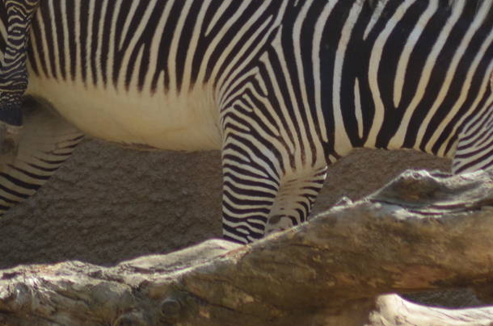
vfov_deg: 1.2
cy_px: 2
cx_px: 420
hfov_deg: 1.8
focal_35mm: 1180
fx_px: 16126
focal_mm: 300
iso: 400
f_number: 5.6
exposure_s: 1/1250
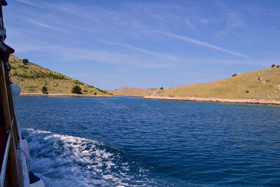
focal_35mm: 27
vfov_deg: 48.0
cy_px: 94
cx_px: 140
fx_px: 210
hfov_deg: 67.4
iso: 400
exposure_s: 1/500
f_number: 11
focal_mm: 18
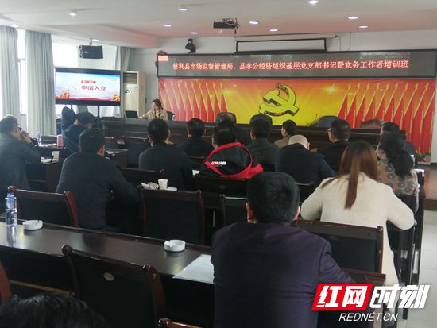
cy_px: 164
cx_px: 218
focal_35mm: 38
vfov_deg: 37.7
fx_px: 480
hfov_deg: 49.0
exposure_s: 1/33.3
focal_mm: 3.6
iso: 64
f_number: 1.8
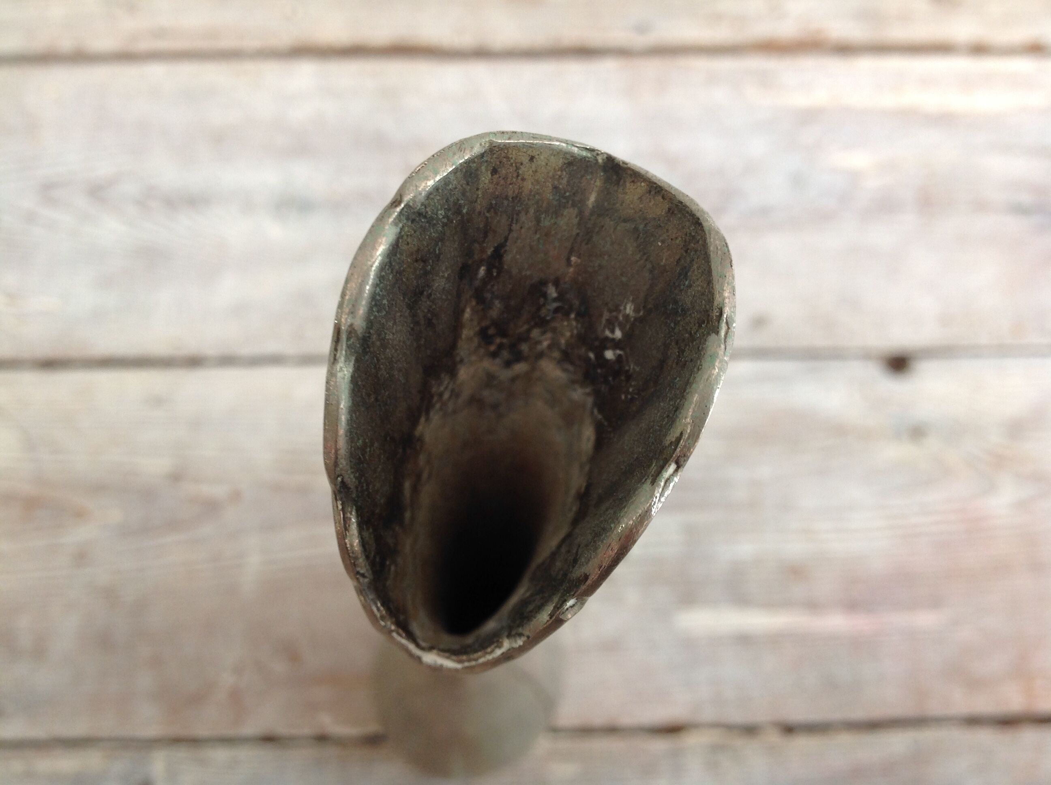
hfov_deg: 52.7
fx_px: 1061
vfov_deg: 40.6
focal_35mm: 35
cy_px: 392
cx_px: 526
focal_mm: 4.28
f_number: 2.4
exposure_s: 1/17
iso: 50
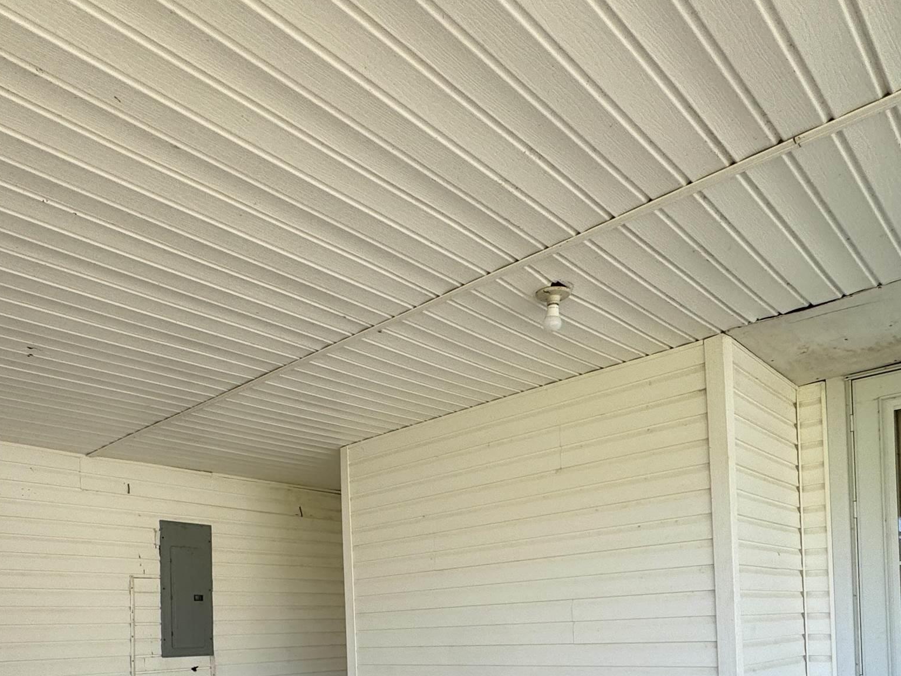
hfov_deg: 63.0
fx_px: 729
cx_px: 368
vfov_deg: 44.6
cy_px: 624
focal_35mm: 28
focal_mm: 2.22
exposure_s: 1/335
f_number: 2.2
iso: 40
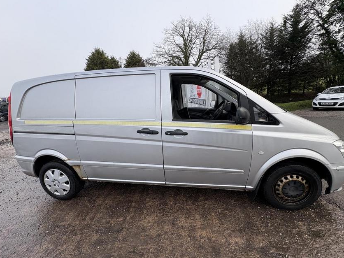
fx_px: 149
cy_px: 129
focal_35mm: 15
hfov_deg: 98.2
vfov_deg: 81.7
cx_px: 172
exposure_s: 1/386
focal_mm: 2.22
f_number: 2.2
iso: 40
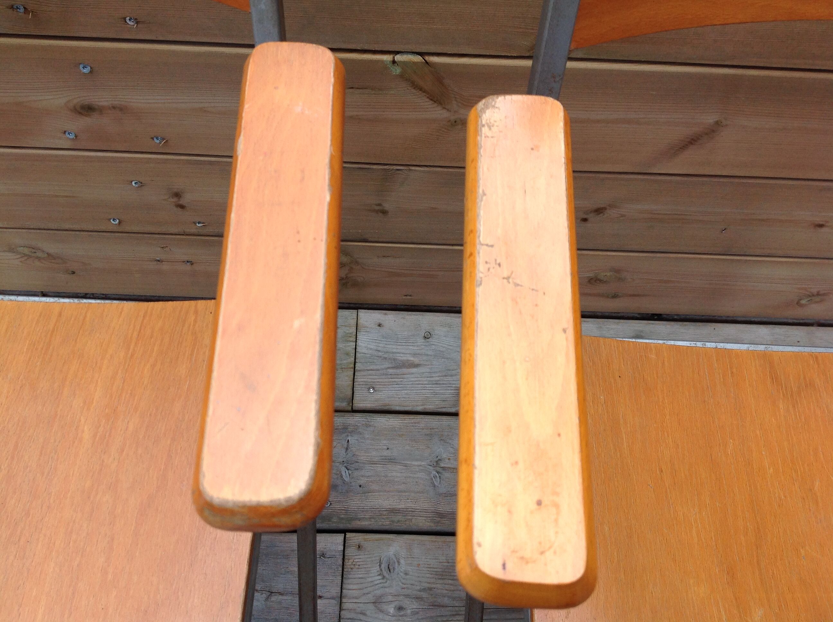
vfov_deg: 40.6
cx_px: 416
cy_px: 311
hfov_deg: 52.7
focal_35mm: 35
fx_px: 841
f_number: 2.4
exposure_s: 1/369
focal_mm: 4.28
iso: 50
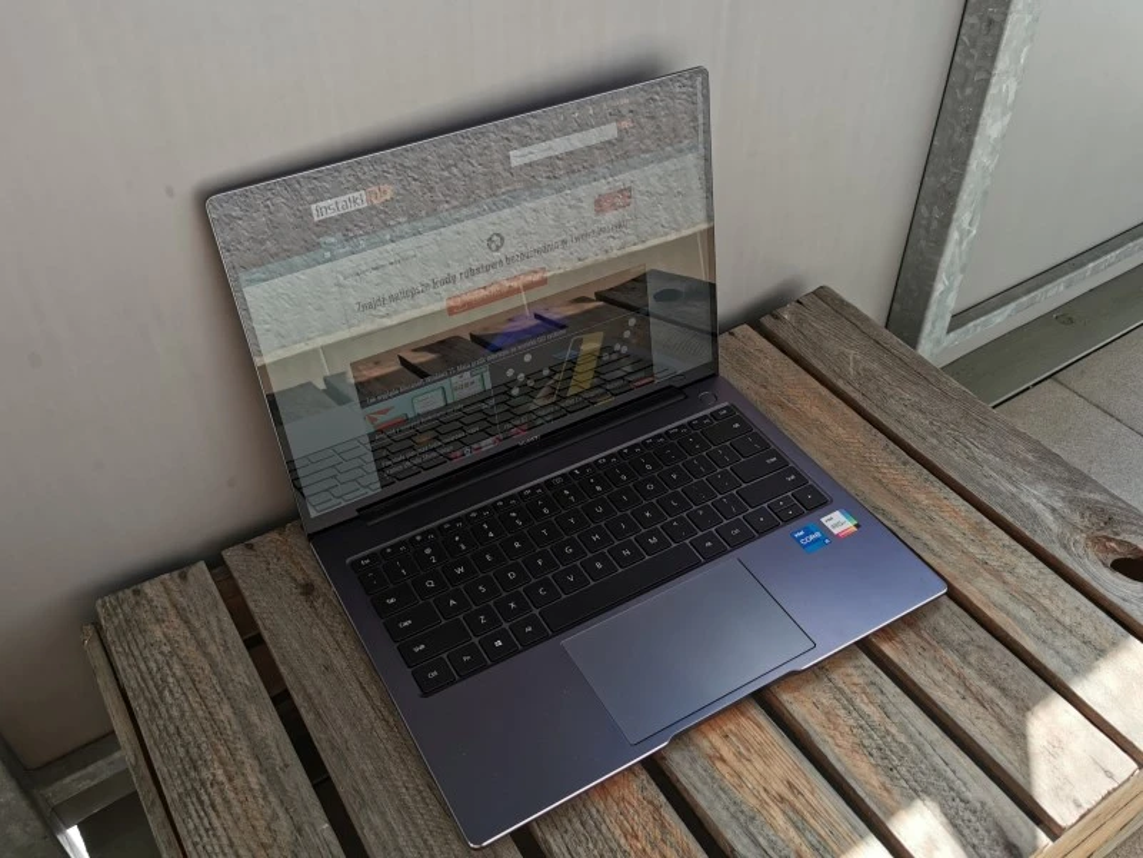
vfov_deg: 45.4
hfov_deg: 58.4
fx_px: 1024
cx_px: 572
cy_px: 429
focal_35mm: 31
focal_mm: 5.56
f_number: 1.6
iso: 50
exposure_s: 1/448
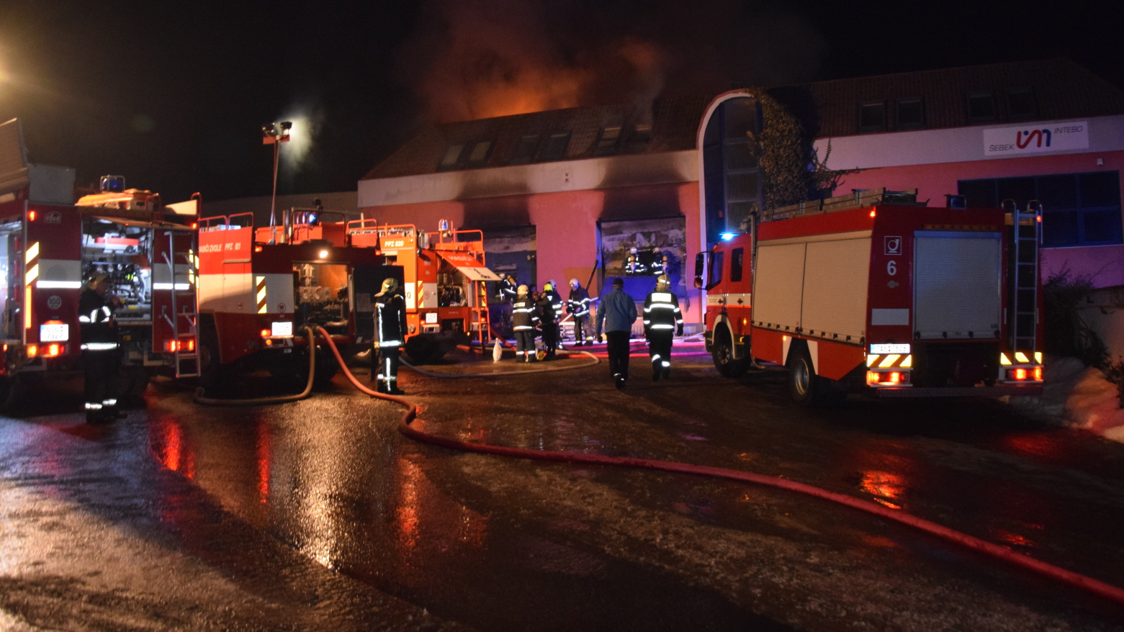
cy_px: 261
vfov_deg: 40.0
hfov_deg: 66.1
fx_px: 864
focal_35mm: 29
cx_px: 575
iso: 3200
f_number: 3.5
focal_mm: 18
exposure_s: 1/20
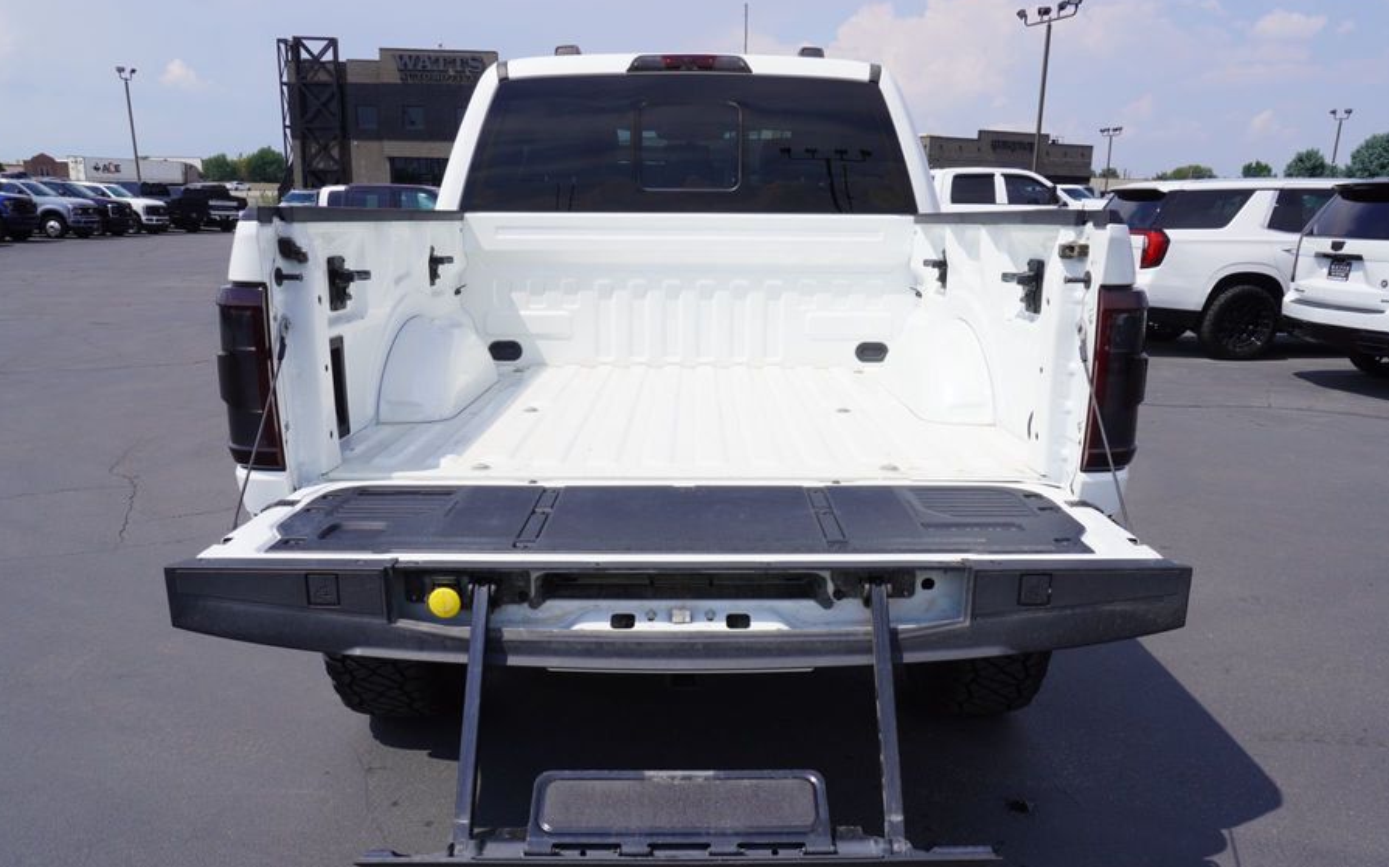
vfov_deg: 44.3
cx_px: 705
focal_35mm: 28
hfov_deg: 66.5
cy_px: 515
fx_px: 1060
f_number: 10
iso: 100
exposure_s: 1/250
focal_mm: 16
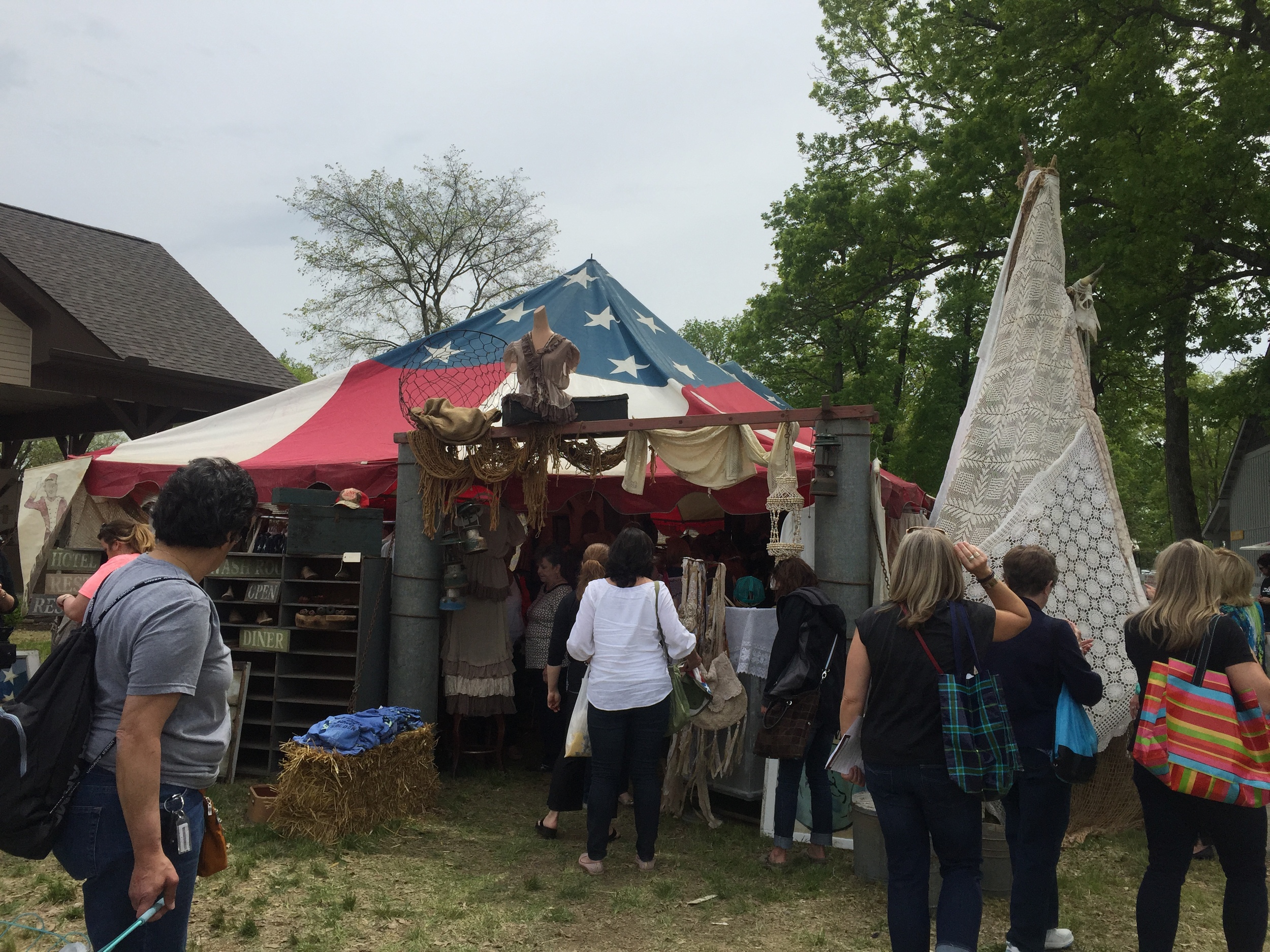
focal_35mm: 29
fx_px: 1064
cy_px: 476
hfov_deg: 61.7
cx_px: 635
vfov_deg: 48.2
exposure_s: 1/3300
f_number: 2.2
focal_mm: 4.15
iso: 32
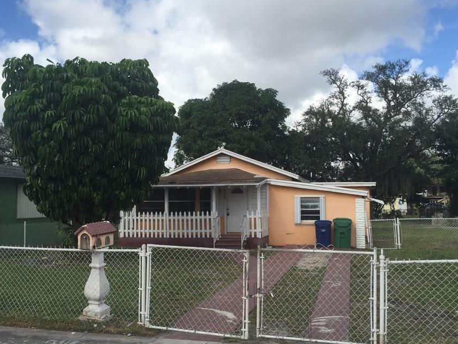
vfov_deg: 40.7
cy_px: 187
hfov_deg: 52.6
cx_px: 210
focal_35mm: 35
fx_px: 463
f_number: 2.2
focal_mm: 4.15
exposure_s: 1/2326
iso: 32
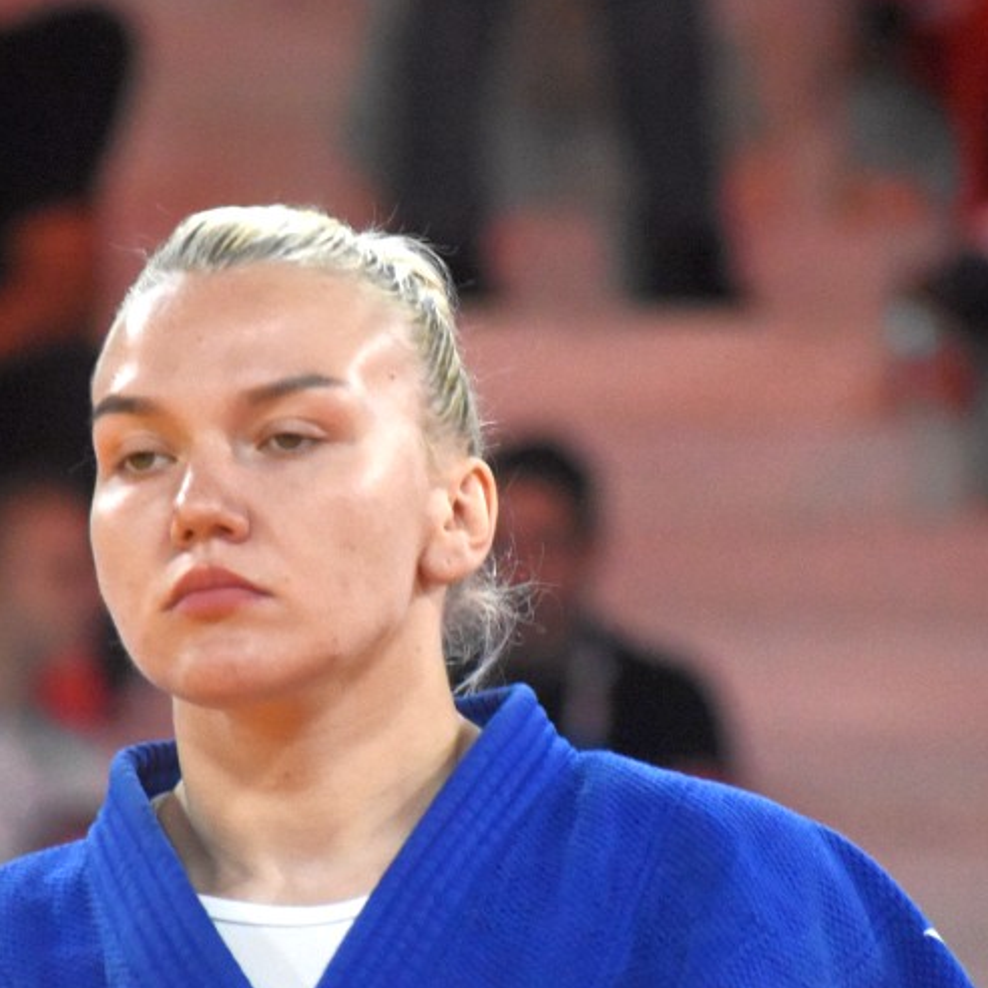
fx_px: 21441
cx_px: 382
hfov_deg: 2.6
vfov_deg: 2.6
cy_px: 569
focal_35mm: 664
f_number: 7.1
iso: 6400
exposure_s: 1/640
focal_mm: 250
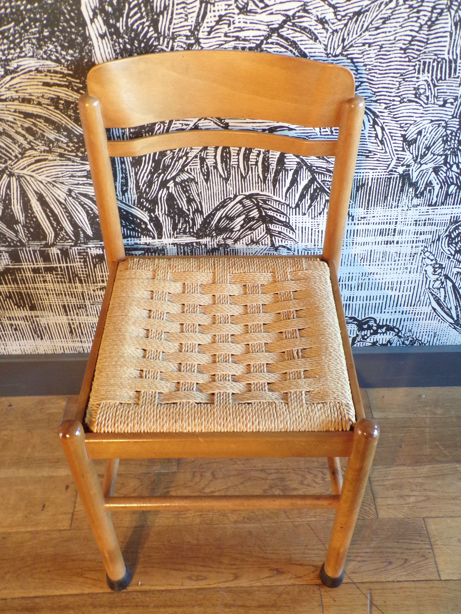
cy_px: 307
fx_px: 568
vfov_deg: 56.8
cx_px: 230
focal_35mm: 32
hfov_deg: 44.2
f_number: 3.2
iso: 386
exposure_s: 1/17
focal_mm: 5.8
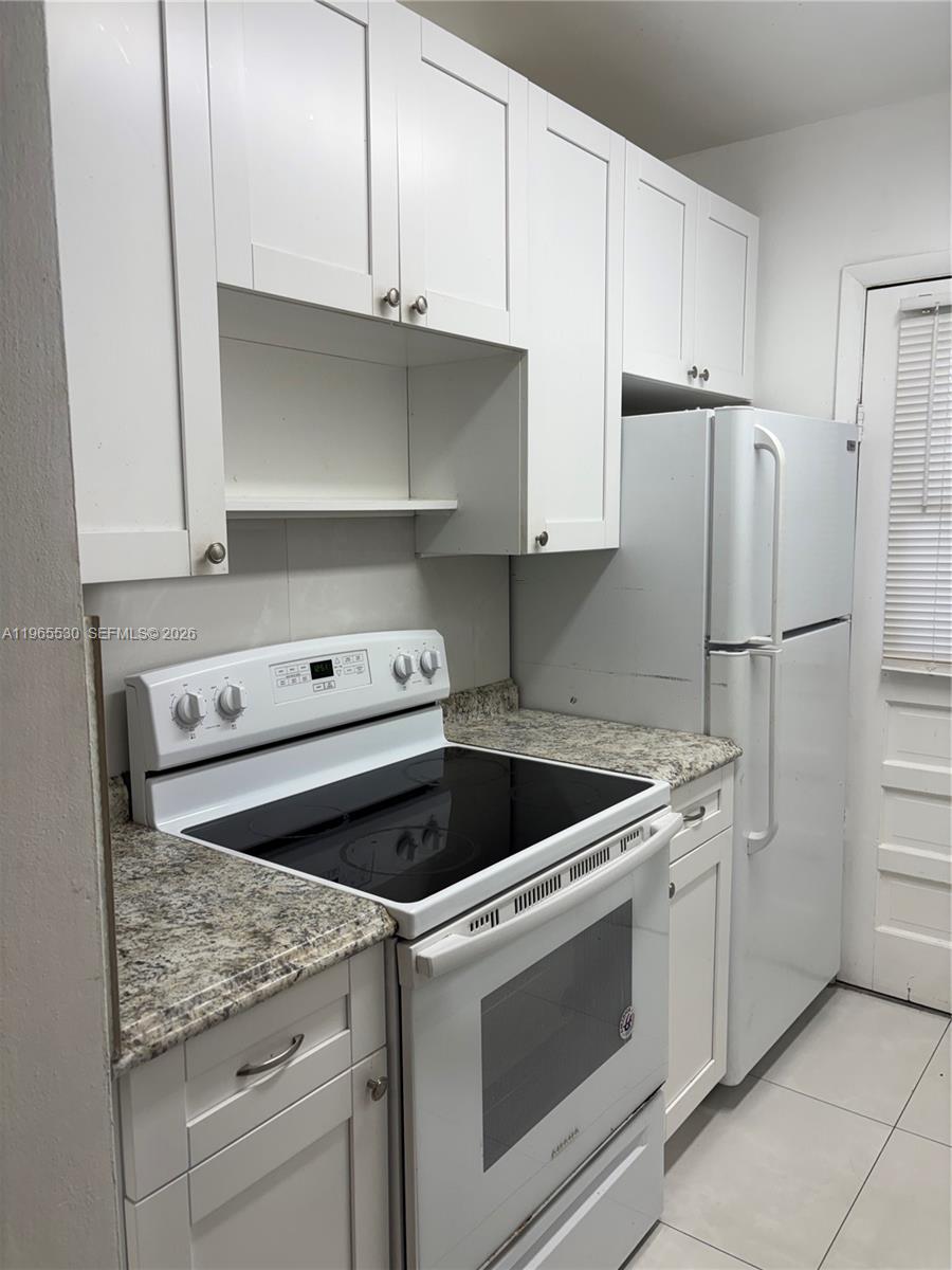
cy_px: 635
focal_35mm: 26
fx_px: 953
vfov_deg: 67.3
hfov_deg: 53.1
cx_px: 476
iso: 40
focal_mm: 5.96
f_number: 1.6
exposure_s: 1/120
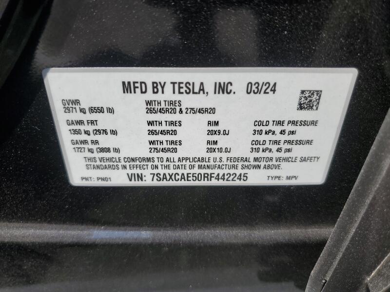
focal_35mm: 26
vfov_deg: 53.1
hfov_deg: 67.3
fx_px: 293
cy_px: 146
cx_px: 195
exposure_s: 1/2000
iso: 50
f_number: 1.5
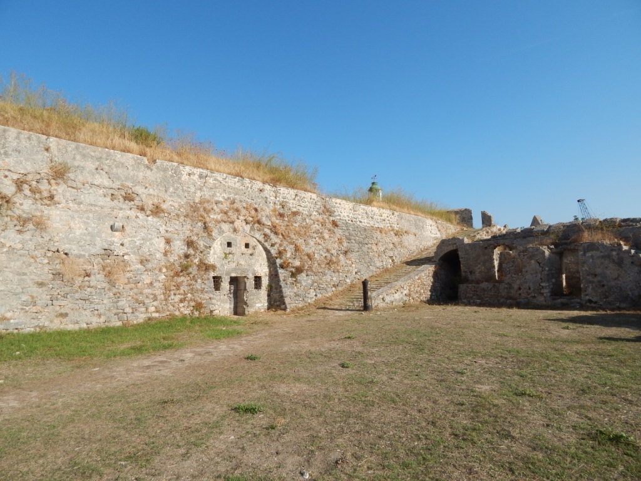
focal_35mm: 22
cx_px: 320
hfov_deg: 76.4
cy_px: 240
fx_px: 407
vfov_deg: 61.1
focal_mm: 4
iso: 125
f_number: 6
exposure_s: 1/500
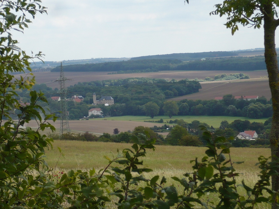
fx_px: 1161
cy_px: 104
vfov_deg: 10.3
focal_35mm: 144
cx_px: 140
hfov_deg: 13.7
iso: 100
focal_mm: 17.4
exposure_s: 1/400
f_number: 5
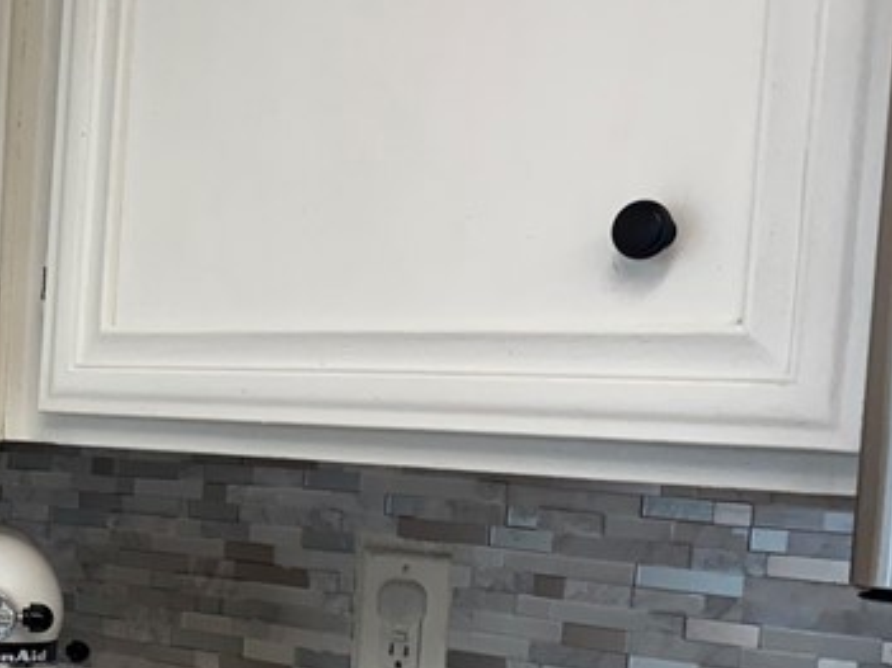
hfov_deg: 24.0
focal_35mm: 70
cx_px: -307
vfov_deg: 20.8
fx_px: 1803
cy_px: 526
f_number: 1.78
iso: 200
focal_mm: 6.76
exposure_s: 1/120
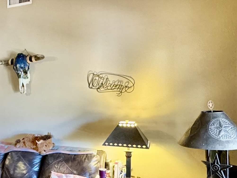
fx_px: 294
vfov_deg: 33.4
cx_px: 11
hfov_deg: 39.7
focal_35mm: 43
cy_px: 113
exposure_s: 1/60
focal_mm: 2.22
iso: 500
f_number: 2.2
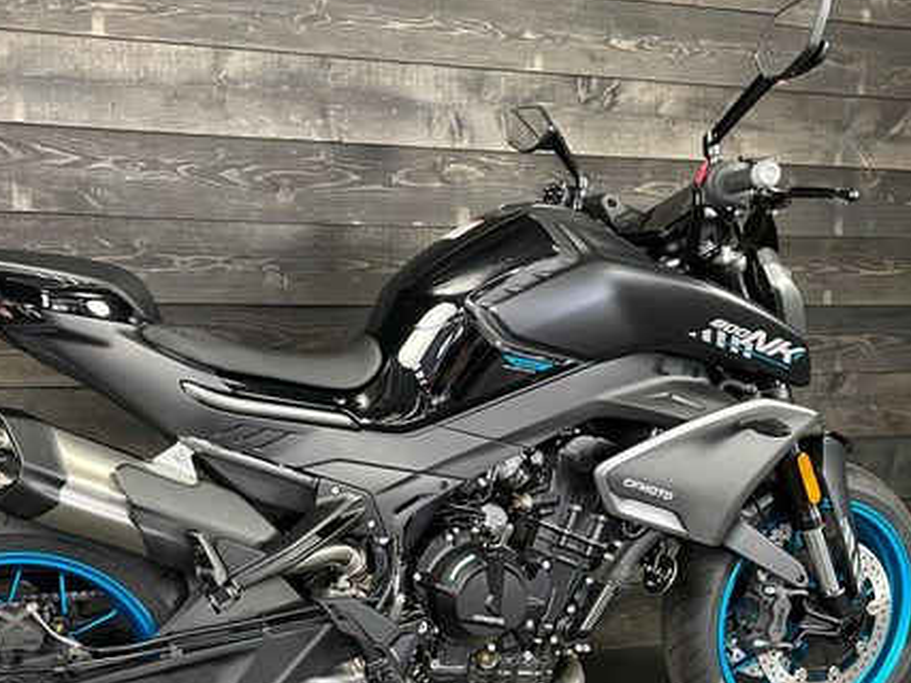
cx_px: 331
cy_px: 461
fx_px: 1026
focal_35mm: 39
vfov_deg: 36.4
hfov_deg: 47.4
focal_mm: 4.2
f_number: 1.6
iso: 640
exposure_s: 1/33
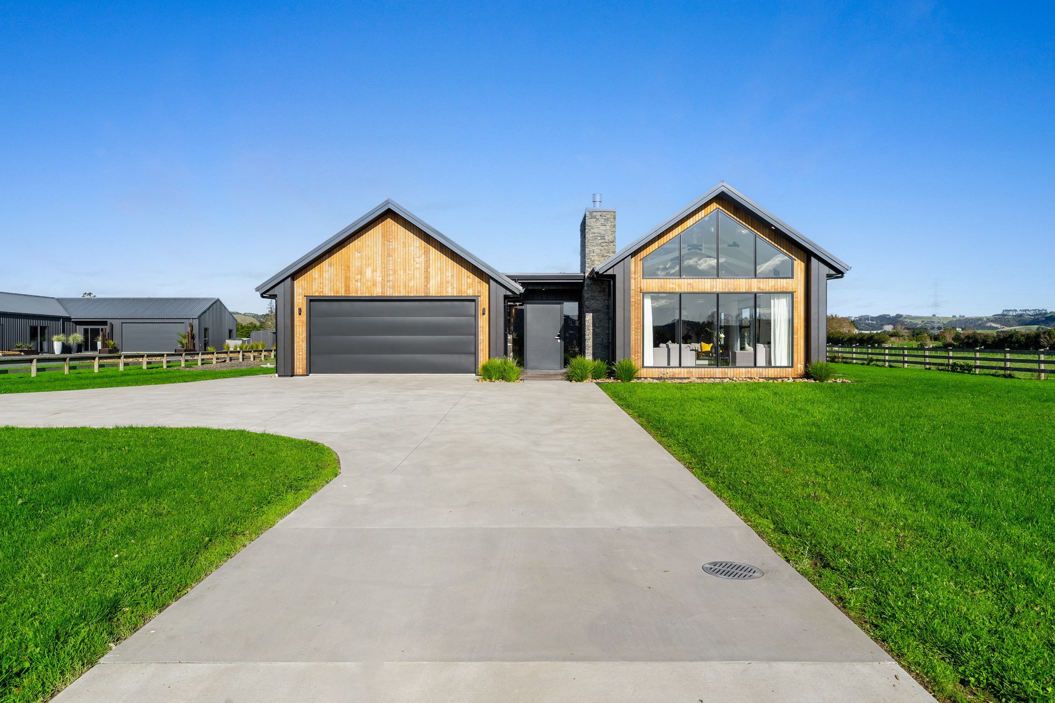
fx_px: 703
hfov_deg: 73.7
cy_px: 352
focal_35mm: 24
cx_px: 528
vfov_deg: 53.1
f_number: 10
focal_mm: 24
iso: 250
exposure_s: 1/5000
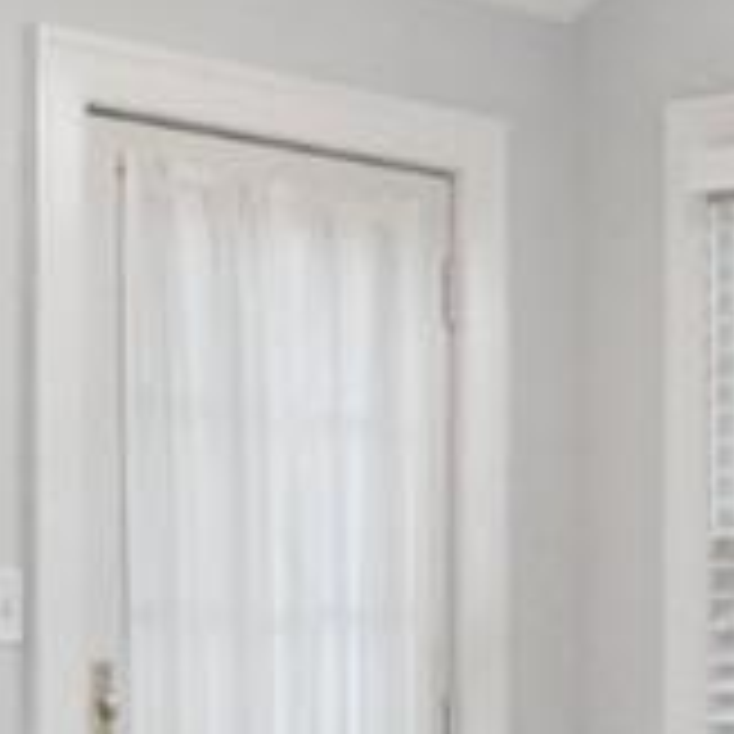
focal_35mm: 117
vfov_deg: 14.7
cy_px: 653
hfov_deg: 14.6
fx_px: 2807
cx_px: 770
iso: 1250
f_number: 9
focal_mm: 10
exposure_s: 1/25
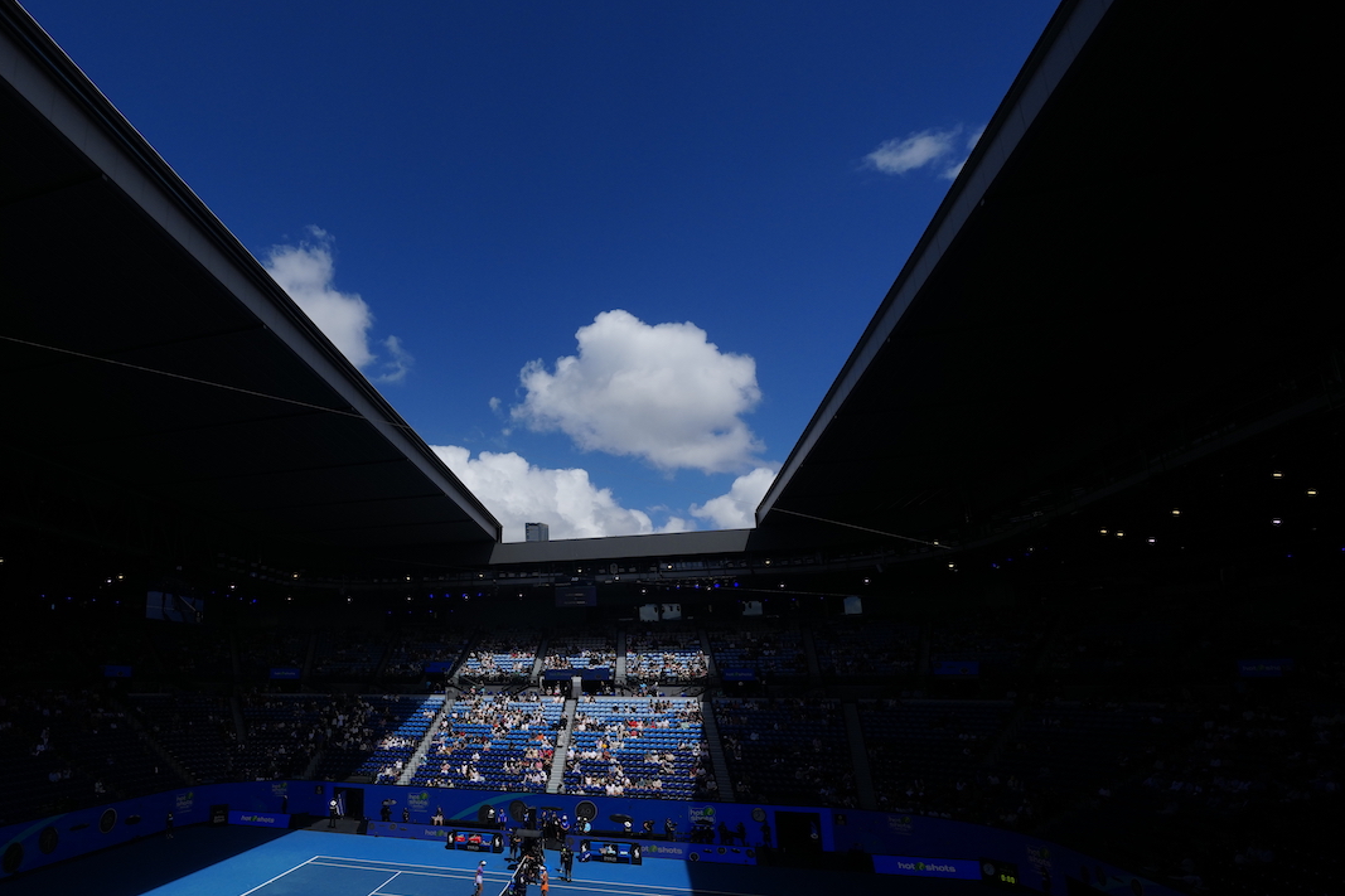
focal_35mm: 18
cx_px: 412
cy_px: 553
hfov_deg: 85.7
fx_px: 672
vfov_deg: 66.5
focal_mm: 12
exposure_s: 1/2500
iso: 400
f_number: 10
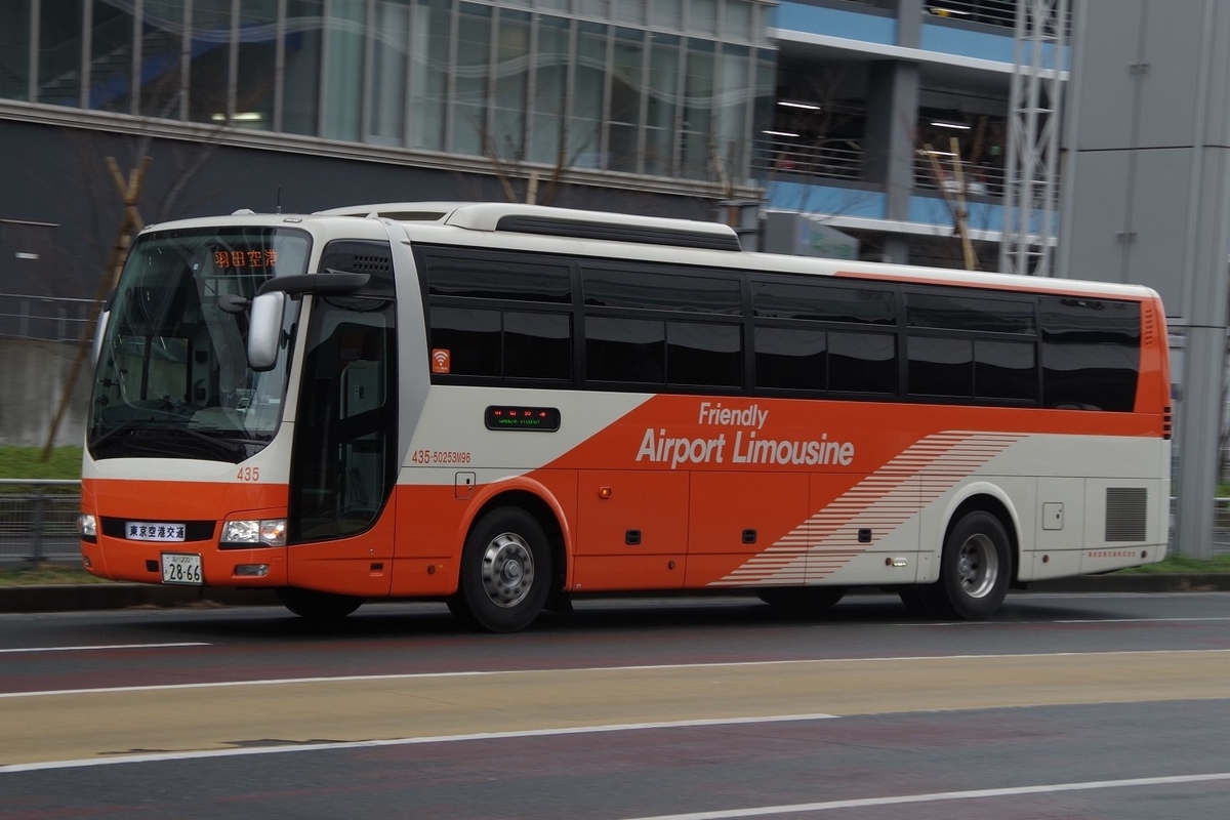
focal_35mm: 80
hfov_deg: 25.5
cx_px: 615
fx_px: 2716
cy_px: 410
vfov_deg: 17.2
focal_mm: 53
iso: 400
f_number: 7.1
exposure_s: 1/160
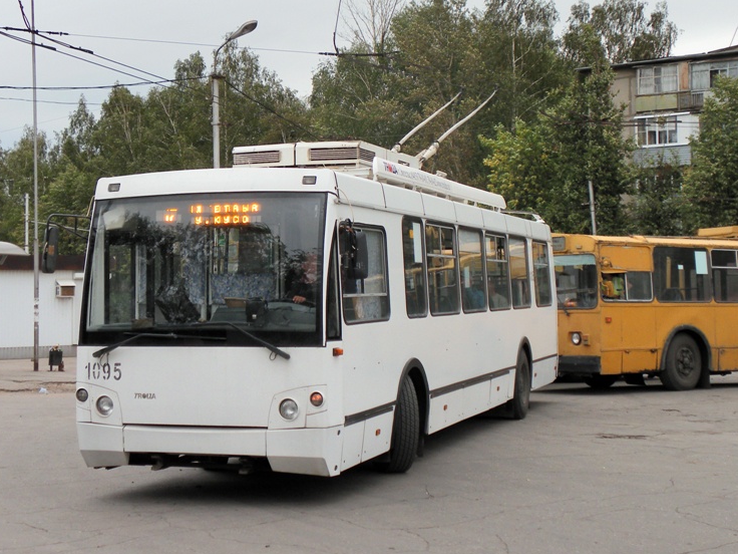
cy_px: 223
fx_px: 1364
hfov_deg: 30.2
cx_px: 323
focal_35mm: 64
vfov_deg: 22.9
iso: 64
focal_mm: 8.2
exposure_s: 1/125
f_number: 3.2
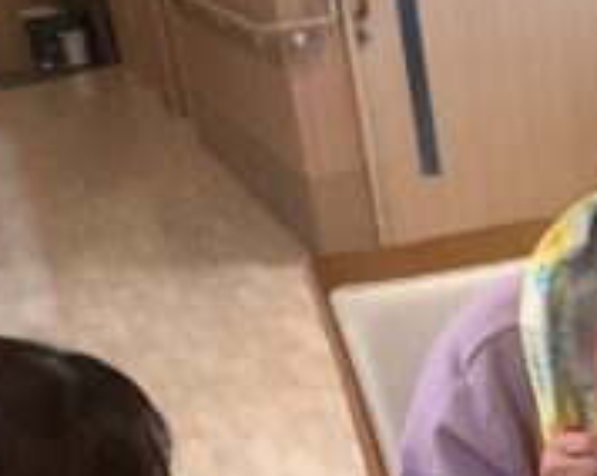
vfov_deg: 14.1
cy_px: 721
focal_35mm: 102
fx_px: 1800
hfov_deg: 18.3
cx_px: 597
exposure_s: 1/60
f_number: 2.4
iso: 250
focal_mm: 3.3
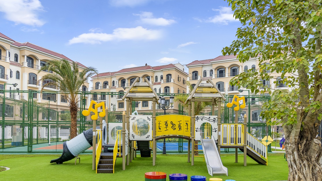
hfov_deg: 69.8
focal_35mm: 27
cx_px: 159
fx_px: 231
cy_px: 114
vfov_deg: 42.6
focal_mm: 24
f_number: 9
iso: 200
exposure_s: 1/125
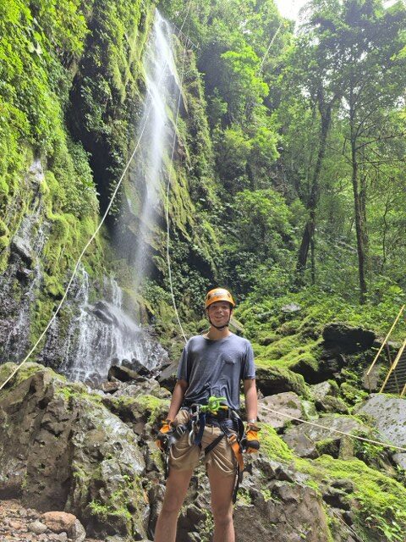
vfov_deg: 73.9
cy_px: 271
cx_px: 203
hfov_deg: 58.9
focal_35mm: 23
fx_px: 360
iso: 125
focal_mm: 5.4
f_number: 1.8
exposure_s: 1/120
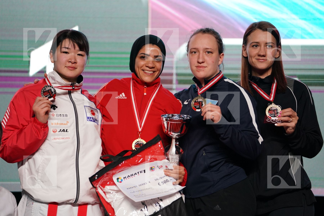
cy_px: 108
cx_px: 162
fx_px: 1557
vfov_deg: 7.9
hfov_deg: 11.9
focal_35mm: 173
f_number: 2.8
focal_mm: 173
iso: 1600
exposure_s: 1/250
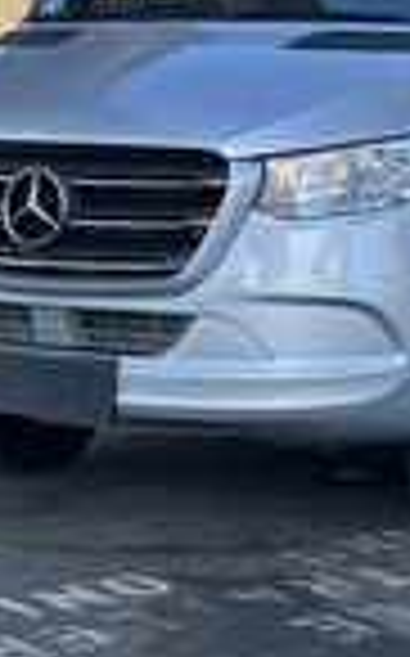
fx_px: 2185
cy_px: 106
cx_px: 415
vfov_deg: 16.9
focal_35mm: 122
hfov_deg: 10.6
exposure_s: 1/756
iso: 80
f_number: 1.78
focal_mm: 6.86
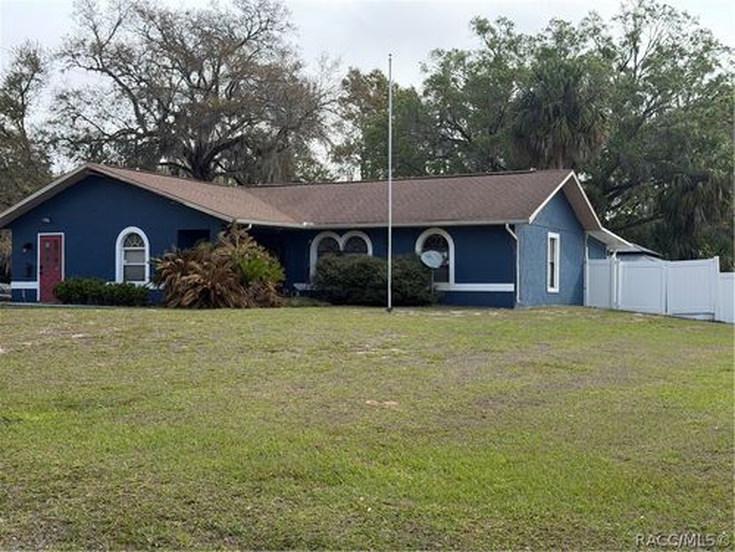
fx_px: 1019
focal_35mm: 48
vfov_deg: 30.3
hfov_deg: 39.7
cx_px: 368
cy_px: 276
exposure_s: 1/2577
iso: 80
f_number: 1.78
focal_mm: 6.76
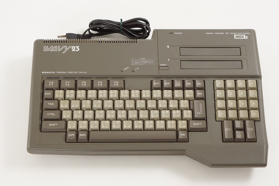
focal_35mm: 75
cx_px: 140
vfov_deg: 18.2
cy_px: 93
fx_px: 581
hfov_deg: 27.0
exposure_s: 1/80
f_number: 7.1
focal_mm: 50
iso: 1250
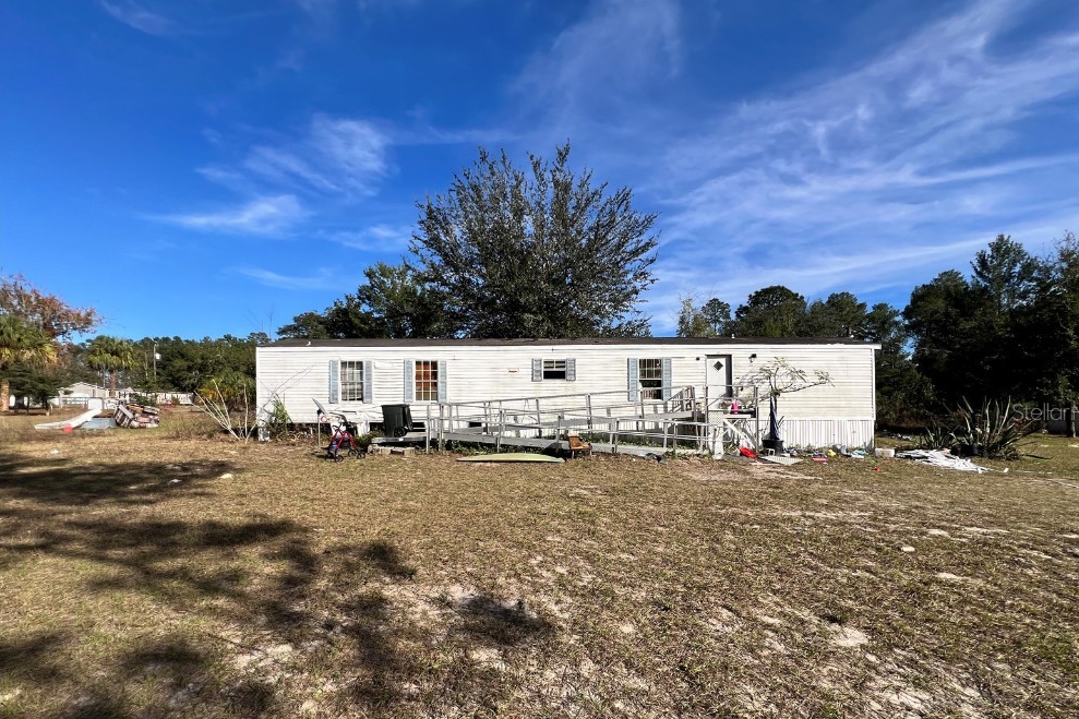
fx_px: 420
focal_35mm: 14
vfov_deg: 80.7
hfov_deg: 104.2
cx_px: 556
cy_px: 411
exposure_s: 1/2481
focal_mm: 1.57
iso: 32
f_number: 1.8
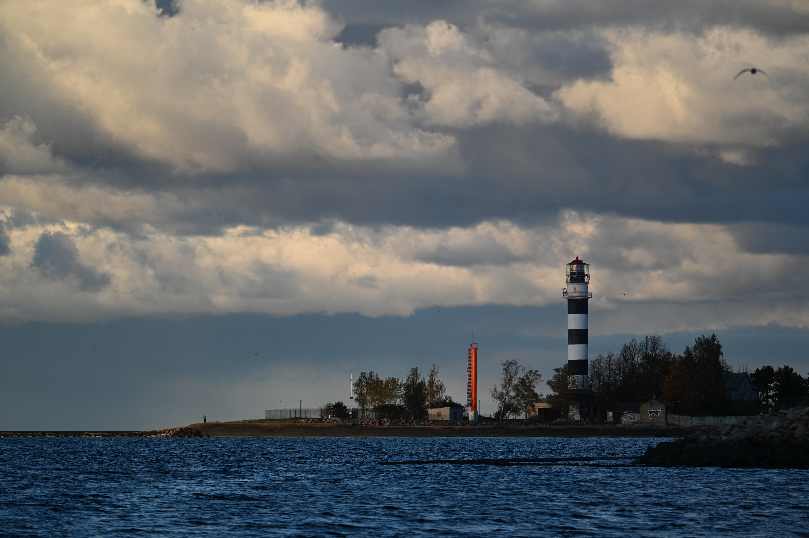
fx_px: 5839
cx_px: 404
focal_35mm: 260
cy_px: 269
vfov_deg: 5.3
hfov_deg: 7.9
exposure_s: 1/320
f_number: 5.3
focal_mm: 260
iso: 100
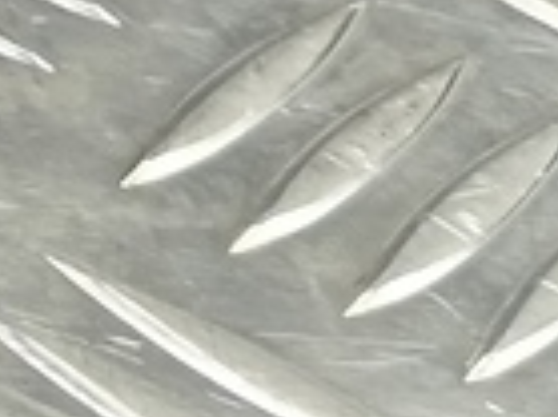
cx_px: -1084
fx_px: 2738
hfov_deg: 9.4
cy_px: -982
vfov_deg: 7.3
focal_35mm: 170
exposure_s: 1/50
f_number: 1.6
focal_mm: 4.11
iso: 176
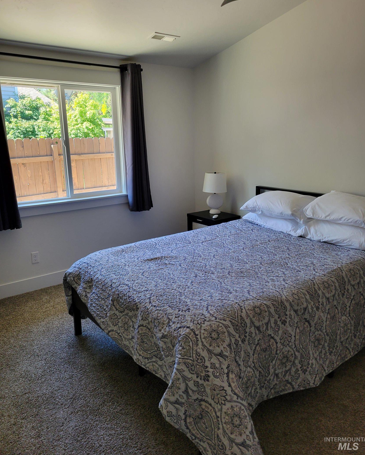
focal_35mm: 28
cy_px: 211
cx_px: 186
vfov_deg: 62.1
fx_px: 378
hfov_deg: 51.5
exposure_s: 1/120
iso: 160
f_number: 1.8
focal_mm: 5.4
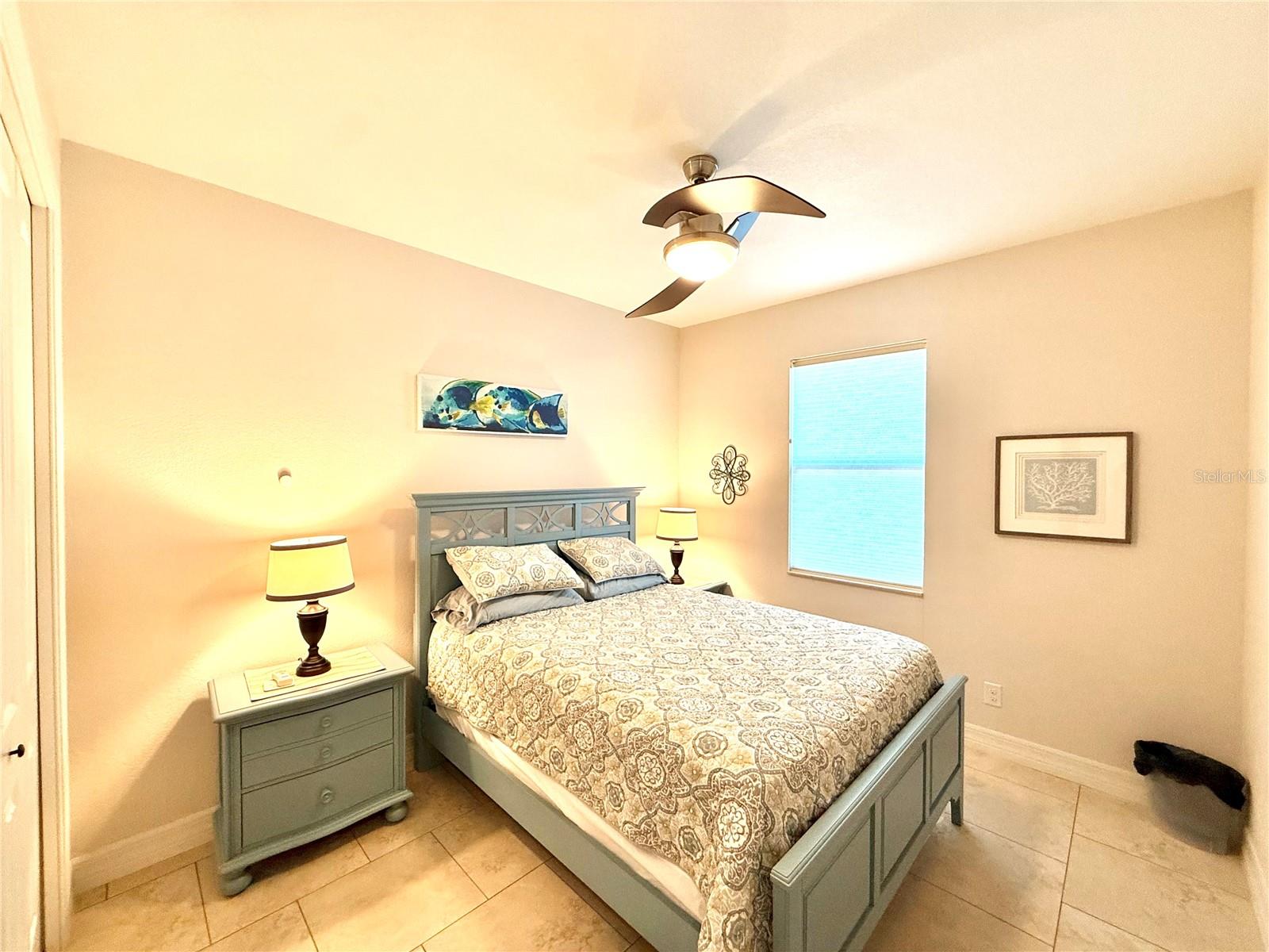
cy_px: 476
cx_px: 634
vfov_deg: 85.7
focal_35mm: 14
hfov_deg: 102.1
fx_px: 513
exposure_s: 1/60
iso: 200
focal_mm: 2.22
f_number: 2.2
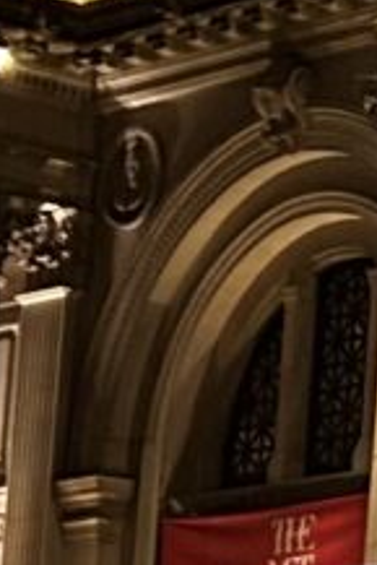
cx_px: 1383
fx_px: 3748
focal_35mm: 239
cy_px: 591
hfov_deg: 5.2
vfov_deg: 8.6
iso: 1000
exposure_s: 1/30
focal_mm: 5.7
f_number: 1.5
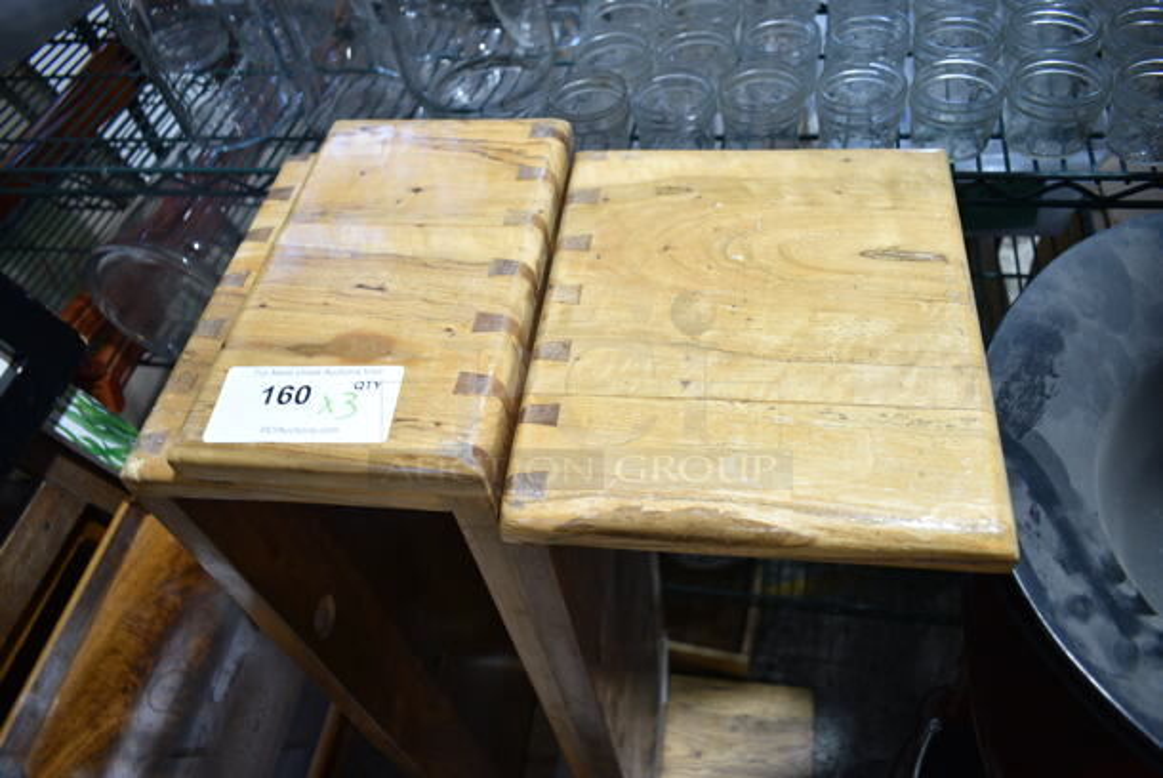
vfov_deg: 48.0
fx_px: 873
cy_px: 389
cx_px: 582
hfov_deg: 67.3
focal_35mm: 27
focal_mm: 18
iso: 200
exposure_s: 1/30
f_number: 3.5
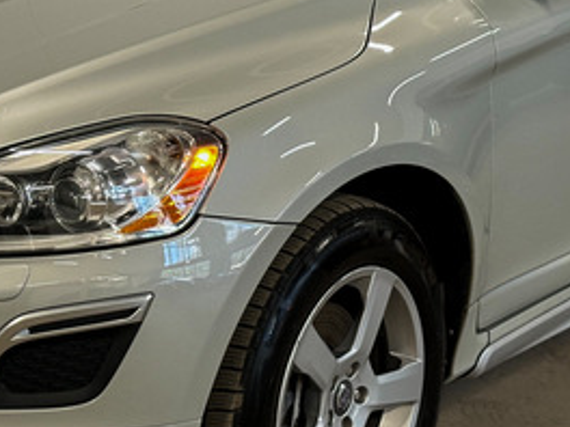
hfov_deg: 17.7
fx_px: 1795
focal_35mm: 109
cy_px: 106
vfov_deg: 13.5
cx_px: 48
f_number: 1.78
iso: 100
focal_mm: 6.86
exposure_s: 1/50
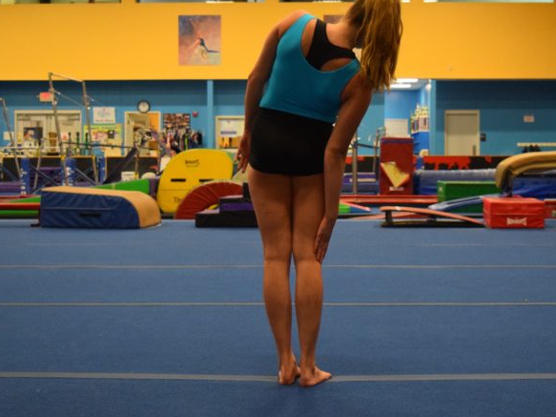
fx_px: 1012
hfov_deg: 30.7
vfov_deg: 23.3
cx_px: 309
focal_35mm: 63
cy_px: 177
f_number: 4
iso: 3200
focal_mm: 26
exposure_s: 1/200
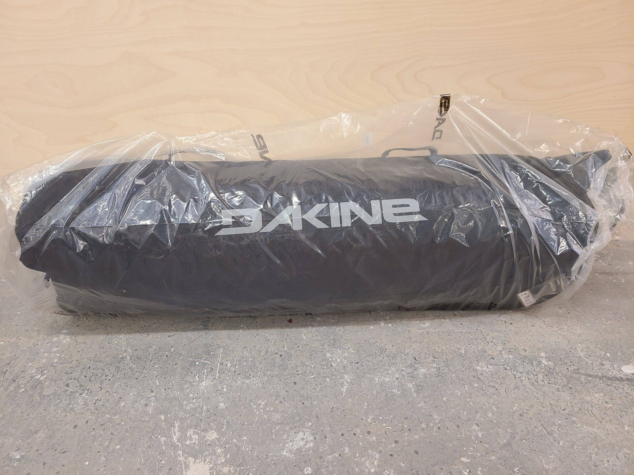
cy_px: 238
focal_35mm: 26
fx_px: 476
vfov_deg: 53.1
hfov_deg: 67.3
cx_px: 317
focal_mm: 5.4
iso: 160
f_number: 1.8
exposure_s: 1/50
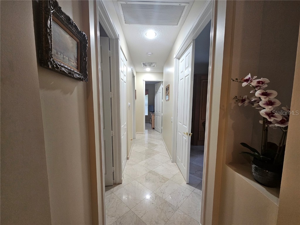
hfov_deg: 106.2
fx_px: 113
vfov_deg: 89.9
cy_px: 112
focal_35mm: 13
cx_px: 150
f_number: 2.2
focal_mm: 2.2
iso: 250
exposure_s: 1/60
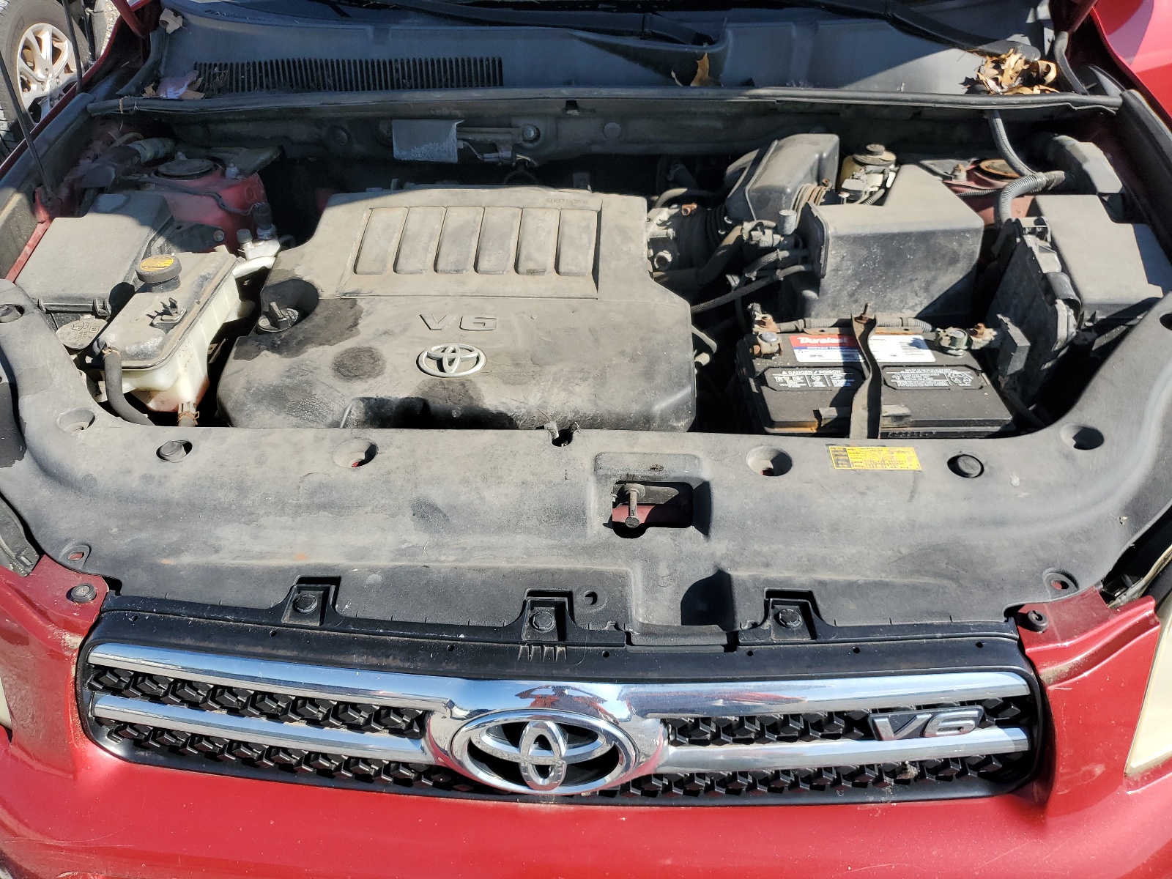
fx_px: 880
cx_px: 586
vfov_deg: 53.1
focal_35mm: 26
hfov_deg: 67.3
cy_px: 440
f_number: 1.5
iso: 50
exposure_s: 1/1667
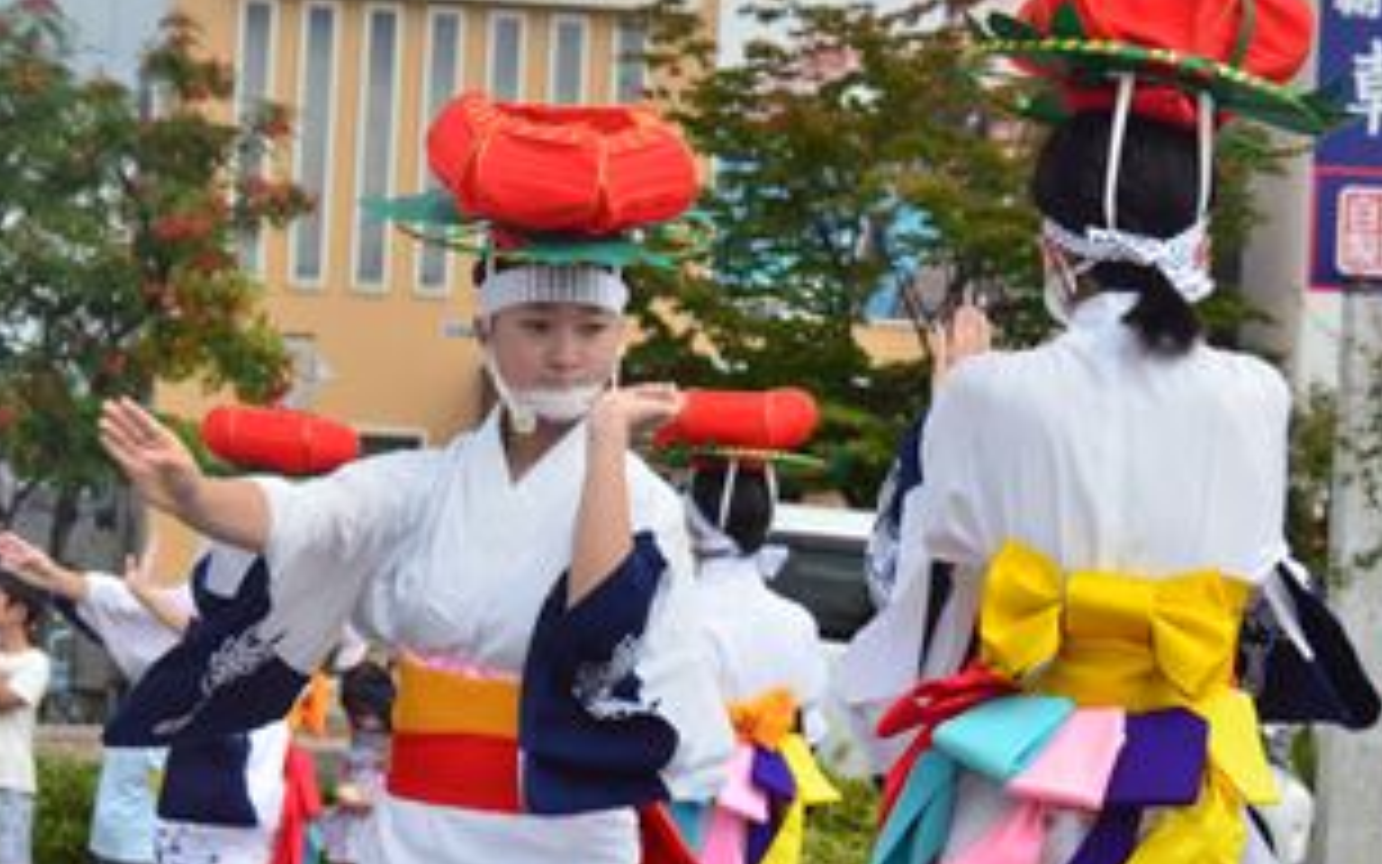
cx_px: 689
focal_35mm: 149
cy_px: 506
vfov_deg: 8.8
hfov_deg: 14.0
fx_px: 5613
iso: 2500
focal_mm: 60
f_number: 9
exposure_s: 1/5000
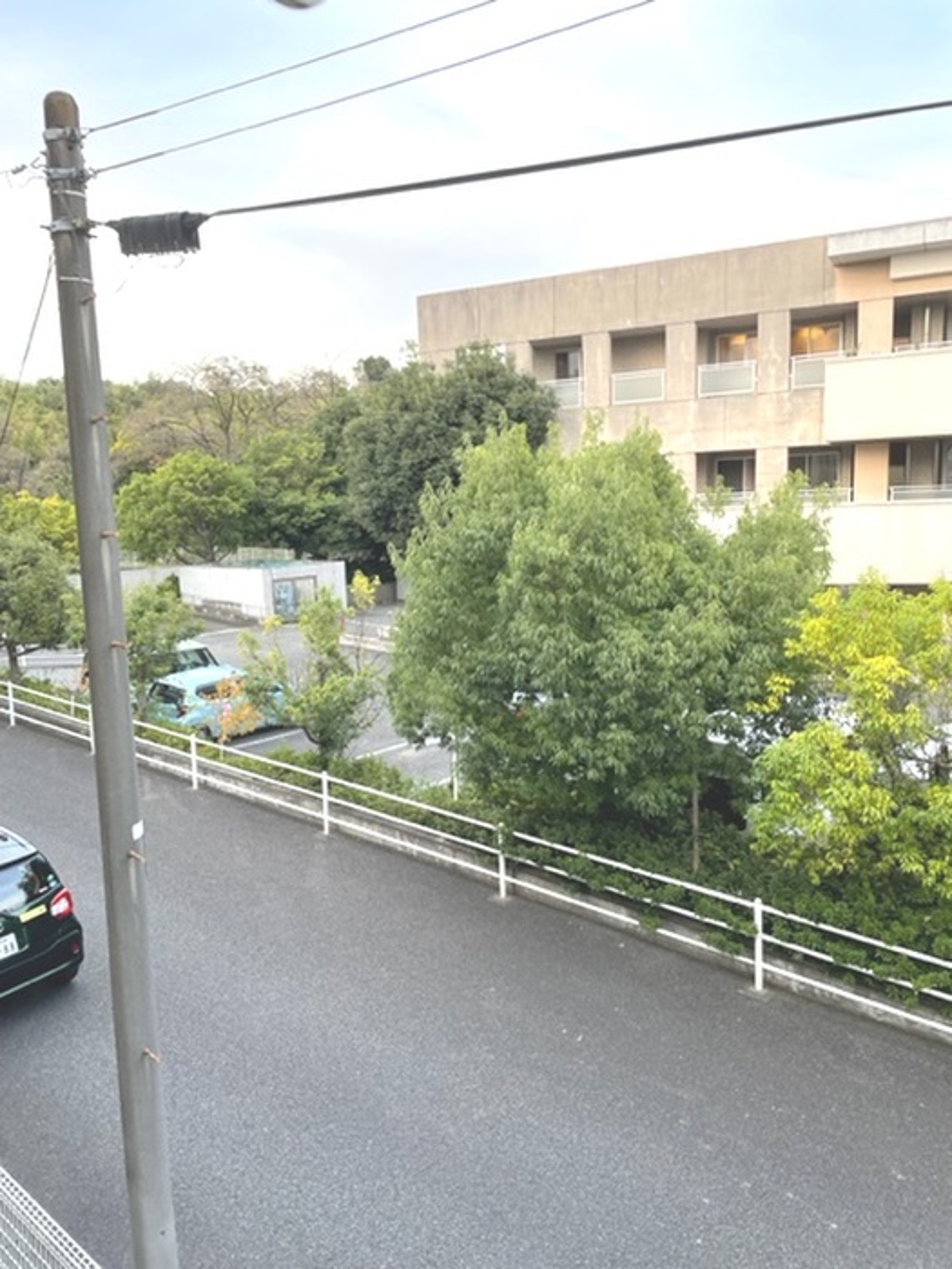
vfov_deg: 67.3
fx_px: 953
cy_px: 634
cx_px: 476
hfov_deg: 53.1
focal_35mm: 26
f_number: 1.6
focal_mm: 4.2
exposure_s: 1/256
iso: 32
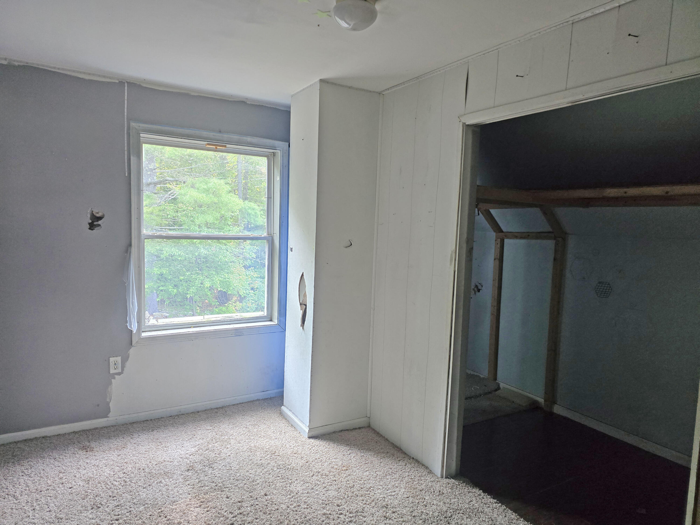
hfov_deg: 73.9
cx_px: 350
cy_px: 262
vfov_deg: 58.9
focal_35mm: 23
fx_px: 465
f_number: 1.7
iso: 400
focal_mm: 6.3
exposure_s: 1/120
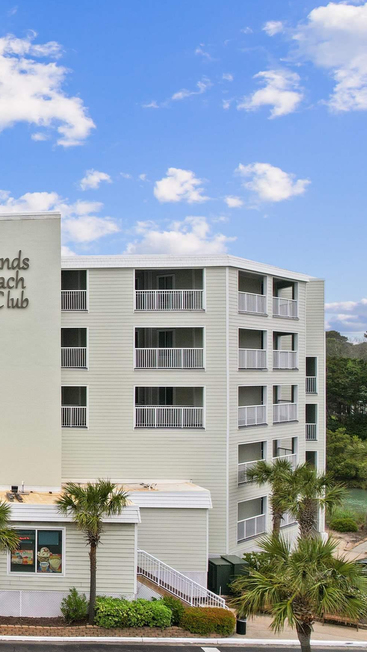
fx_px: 692
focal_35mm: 40
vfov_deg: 50.4
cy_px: 359
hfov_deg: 23.8
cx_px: -178
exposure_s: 1/250
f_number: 2.8
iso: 110
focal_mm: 8.38
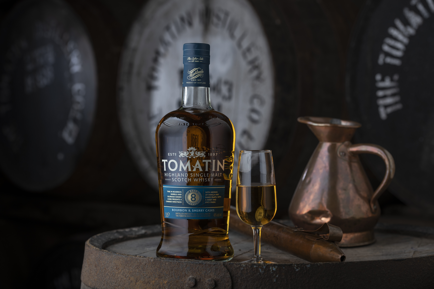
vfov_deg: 15.2
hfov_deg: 22.6
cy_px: 144
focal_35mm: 90
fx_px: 1085
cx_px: 217
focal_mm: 90
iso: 100
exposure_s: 1/200
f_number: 6.3
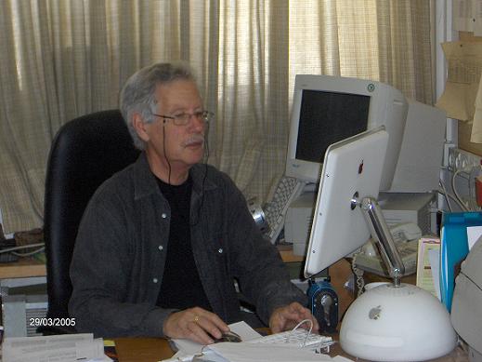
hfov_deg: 20.2
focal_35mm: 97
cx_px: 241
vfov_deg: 15.2
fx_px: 1350
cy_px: 181
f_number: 4.7
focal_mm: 15.8
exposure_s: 1/125
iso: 105
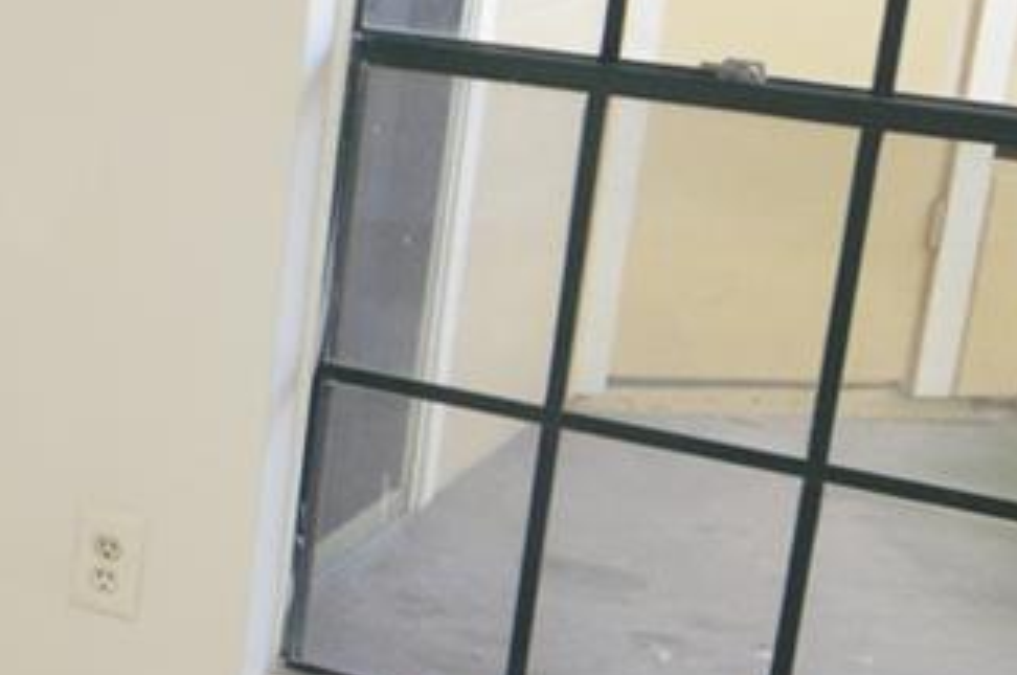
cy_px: 228
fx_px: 2510
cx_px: -835
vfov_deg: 15.3
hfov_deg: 18.0
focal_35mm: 89
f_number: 4.5
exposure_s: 1/80
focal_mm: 12
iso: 400
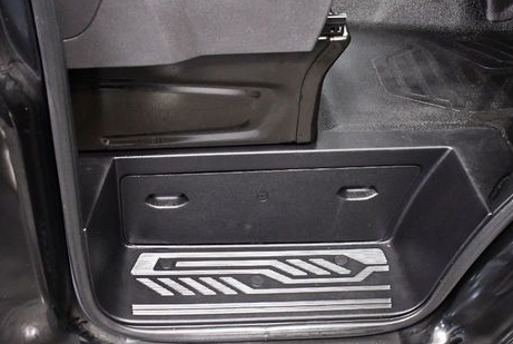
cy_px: 235
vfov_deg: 26.9
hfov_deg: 39.5
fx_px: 714
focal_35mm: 50
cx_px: 260
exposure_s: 1/60
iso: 4000
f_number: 3.5
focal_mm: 18
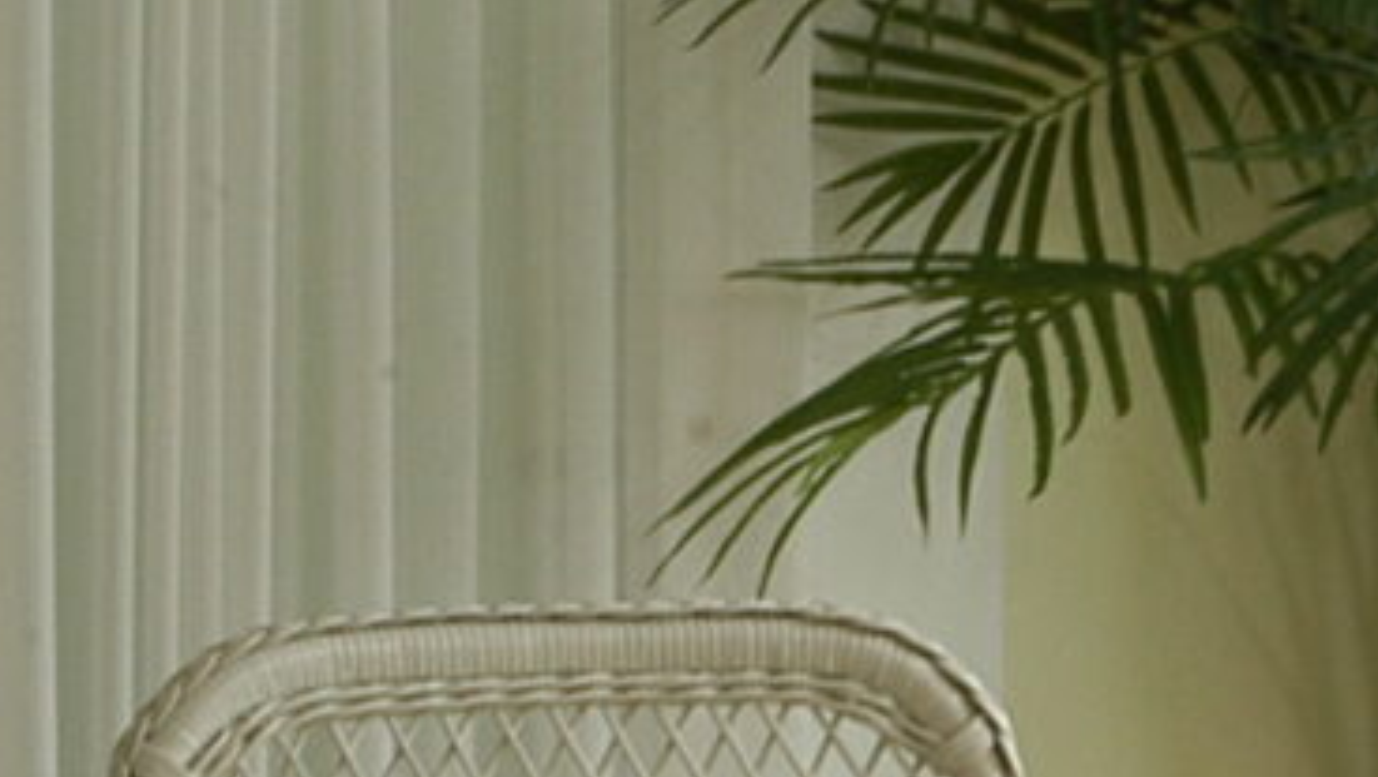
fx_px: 7678
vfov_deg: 5.8
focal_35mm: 210
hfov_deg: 10.2
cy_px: 450
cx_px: 1018
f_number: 22
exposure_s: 1/6
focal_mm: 24
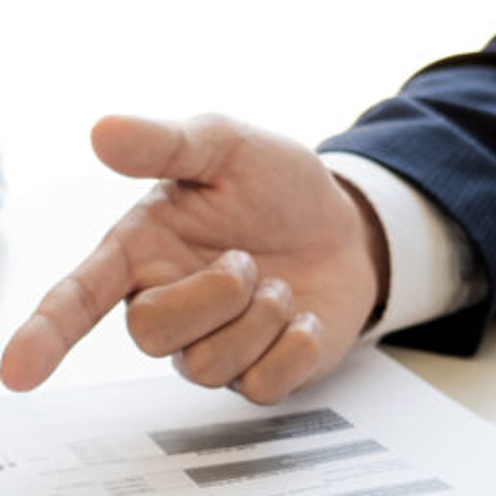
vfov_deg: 11.9
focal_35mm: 147
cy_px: 328
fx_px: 2383
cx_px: 105
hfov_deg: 11.8
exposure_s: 1/60
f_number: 4
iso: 100
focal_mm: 43
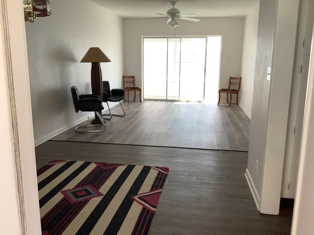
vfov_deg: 45.4
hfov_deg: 58.4
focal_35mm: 31
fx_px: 281
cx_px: 157
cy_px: 118
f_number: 2.4
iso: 100
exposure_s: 1/120
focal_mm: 3.3
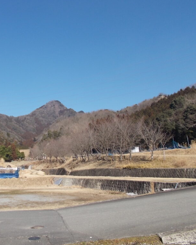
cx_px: 48
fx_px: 247
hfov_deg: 42.0
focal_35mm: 34
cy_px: 123
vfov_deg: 52.8
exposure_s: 1/125
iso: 80
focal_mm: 4.6
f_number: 8
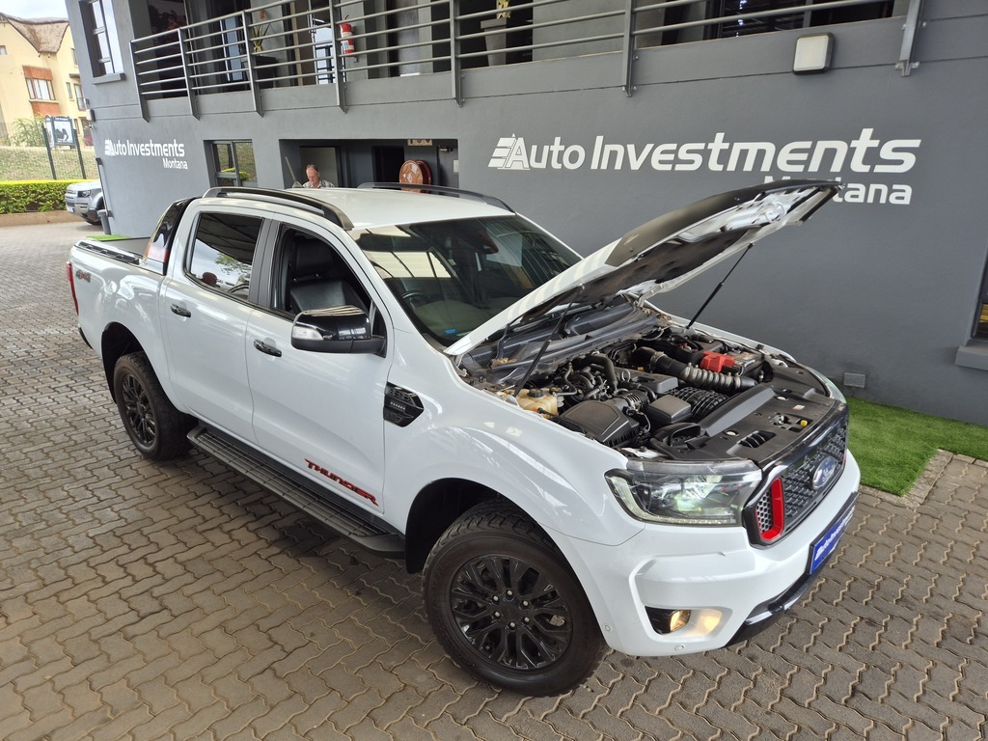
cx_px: 494
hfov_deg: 73.9
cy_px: 370
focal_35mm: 23
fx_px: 656
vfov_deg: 58.9
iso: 32
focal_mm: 5.4
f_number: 1.8
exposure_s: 1/100
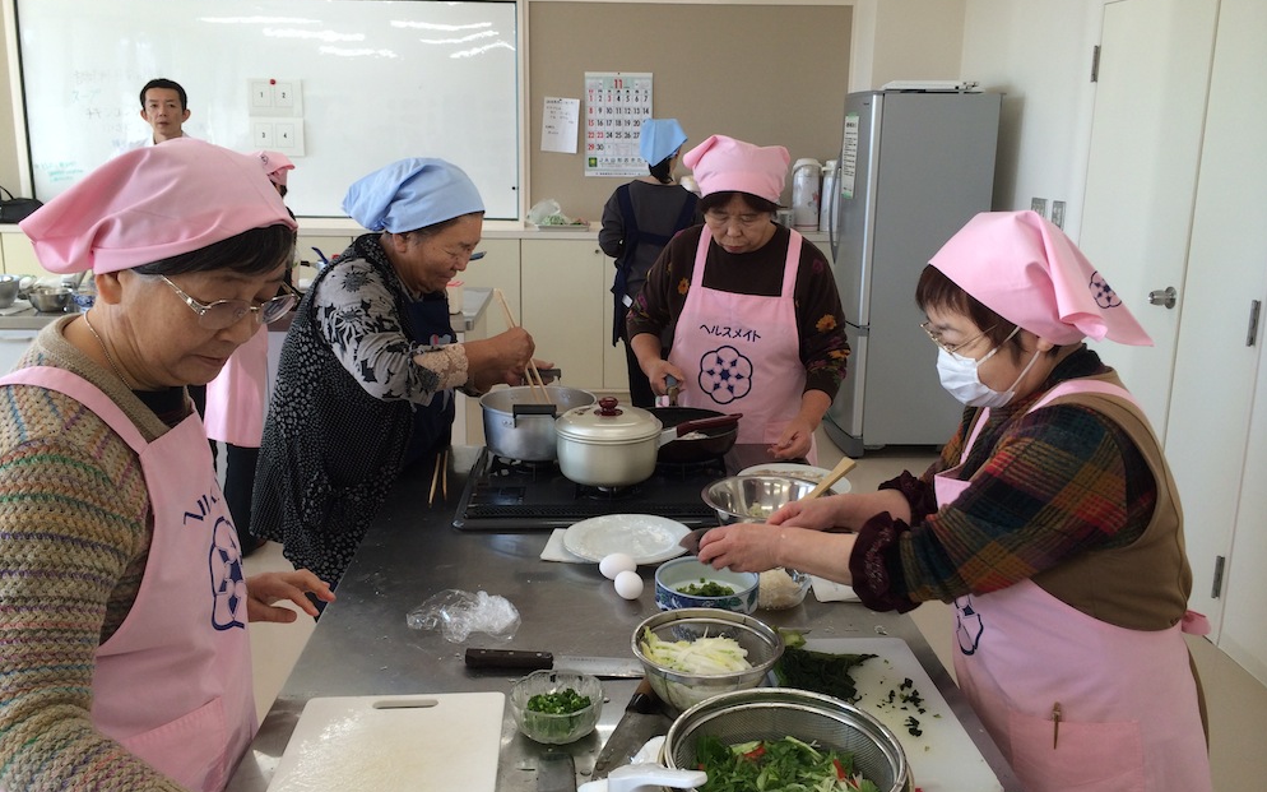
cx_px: 635
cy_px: 378
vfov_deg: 39.4
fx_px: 1105
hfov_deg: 59.7
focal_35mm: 32
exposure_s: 1/120
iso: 50
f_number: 2.2
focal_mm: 4.12
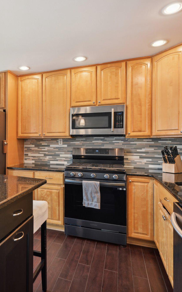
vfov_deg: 72.5
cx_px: 29
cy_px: 144
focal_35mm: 25
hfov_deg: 46.0
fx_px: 198
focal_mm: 16
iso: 400
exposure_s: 1/30
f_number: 8
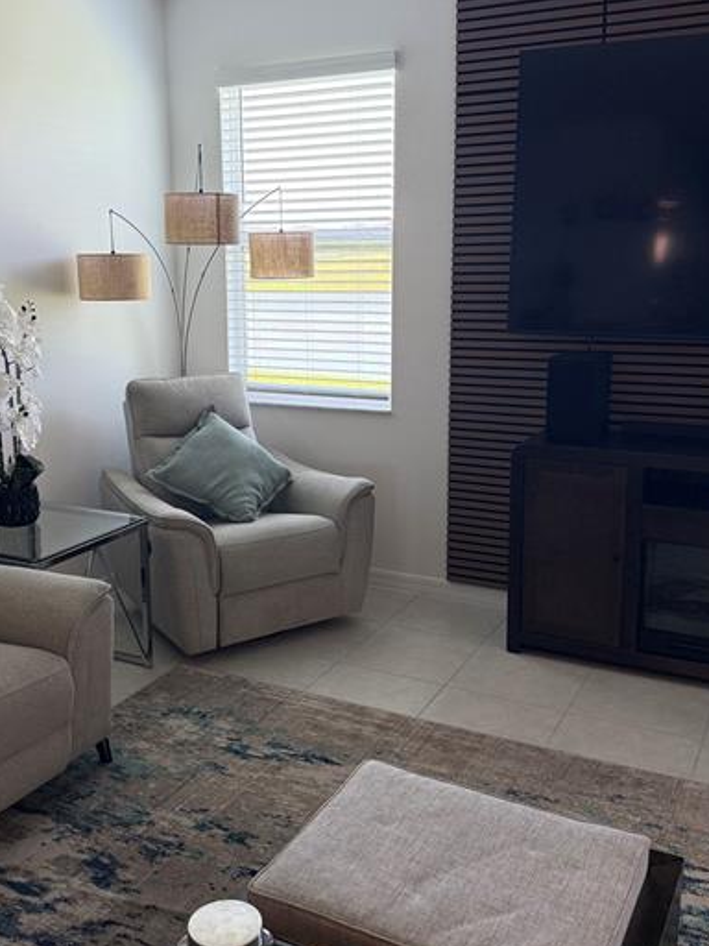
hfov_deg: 39.5
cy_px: 440
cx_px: 288
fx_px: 983
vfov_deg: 51.3
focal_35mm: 36
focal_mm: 6.76
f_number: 1.78
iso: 160
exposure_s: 1/126
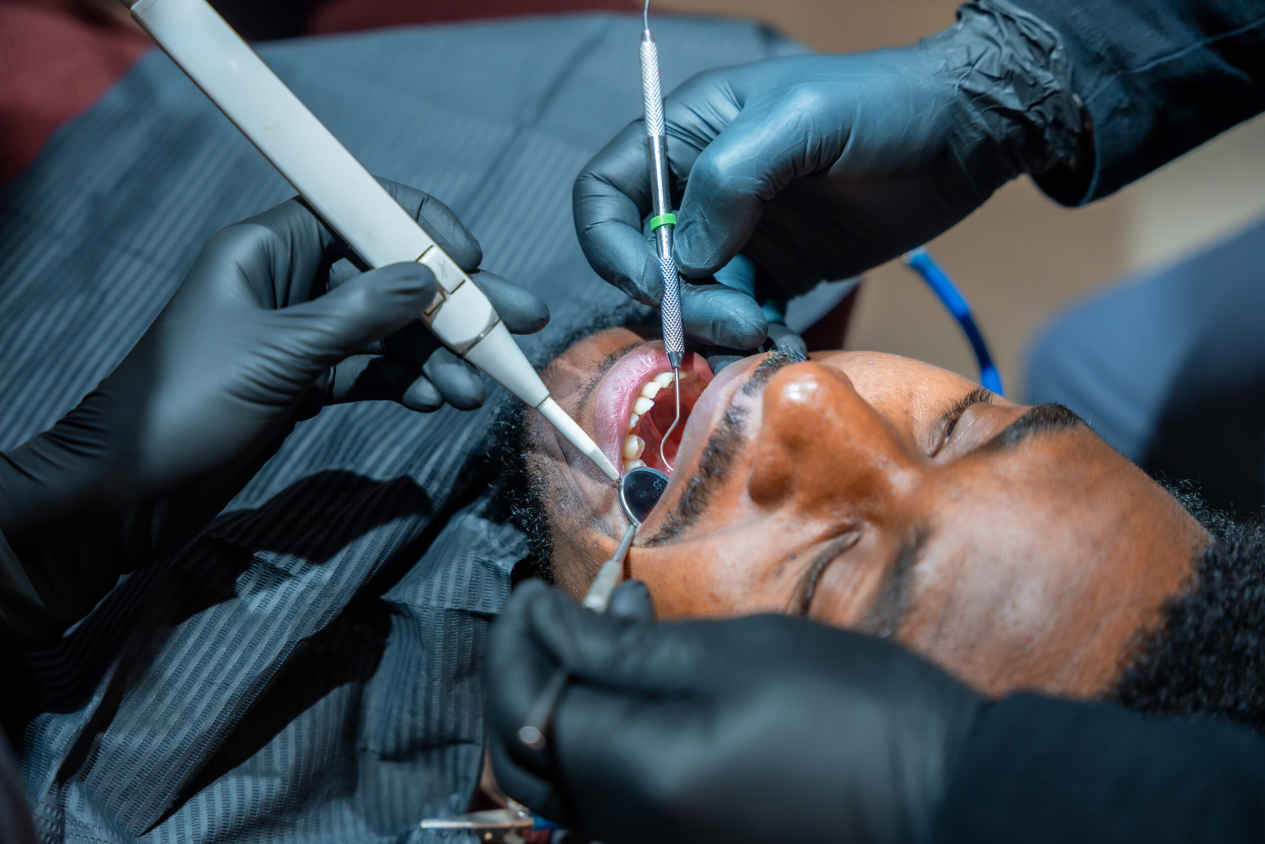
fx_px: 2460
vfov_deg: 19.5
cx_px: 632
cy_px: 422
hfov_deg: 28.8
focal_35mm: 70
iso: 320
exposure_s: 1/250
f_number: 2.8
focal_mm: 70
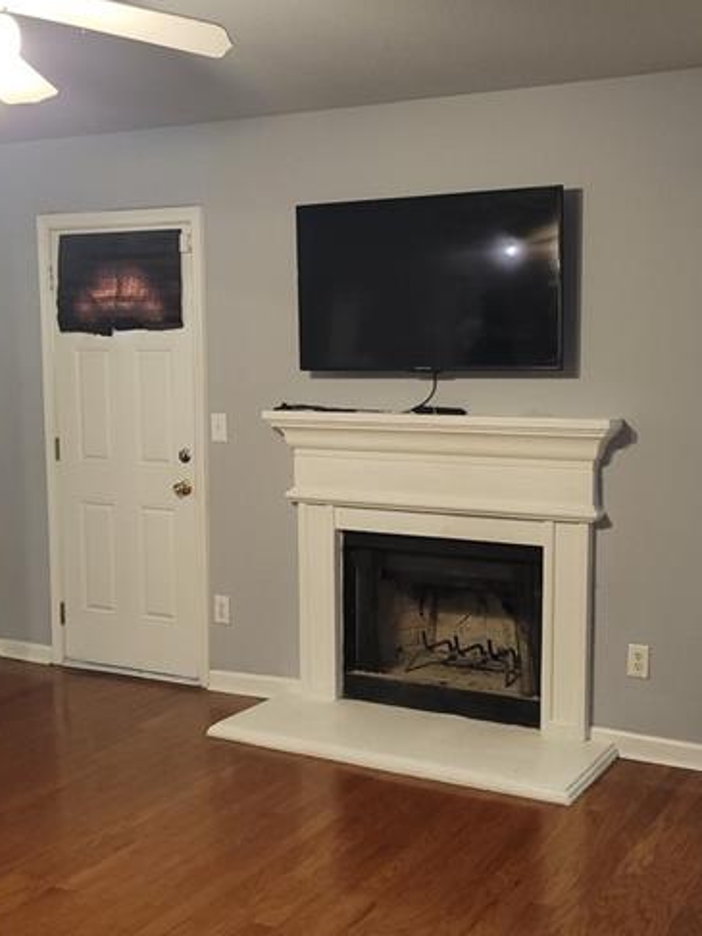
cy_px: 475
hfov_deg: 34.8
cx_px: 471
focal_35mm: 41
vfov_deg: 45.8
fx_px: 1109
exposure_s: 1/30
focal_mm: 5.4
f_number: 1.8
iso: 100
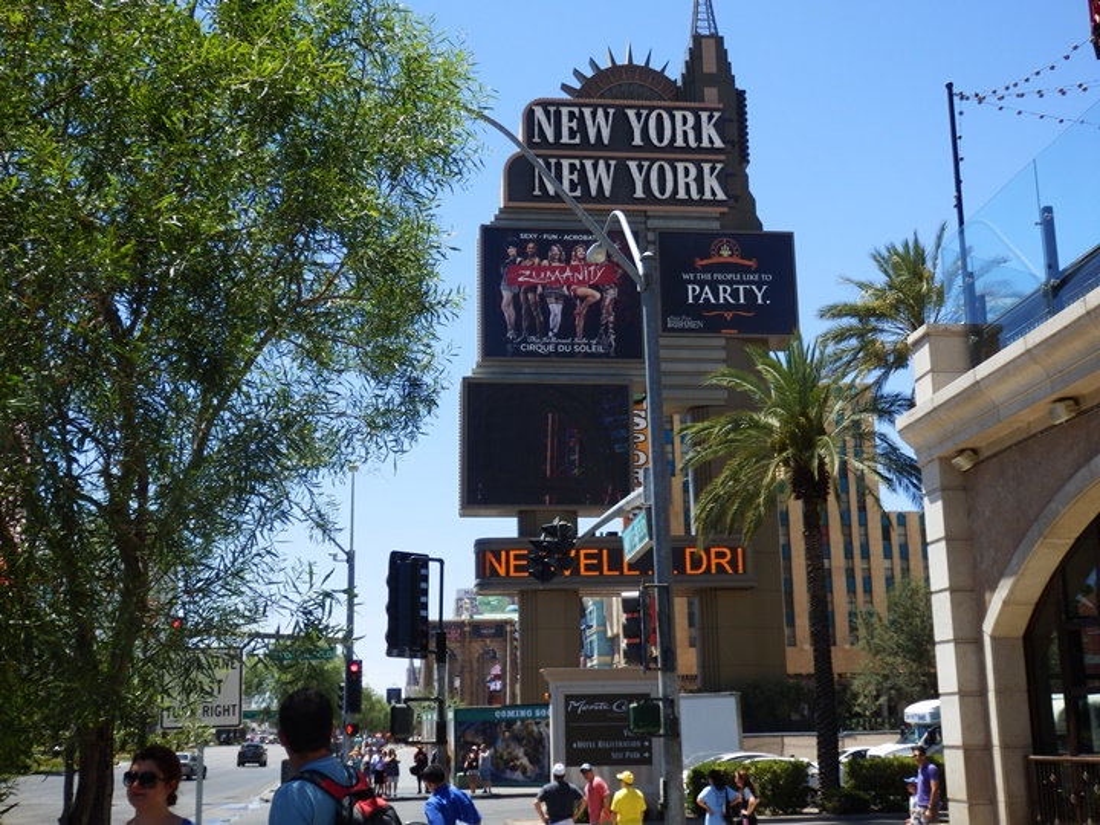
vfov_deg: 36.0
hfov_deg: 46.8
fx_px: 1271
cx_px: 550
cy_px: 412
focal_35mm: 40
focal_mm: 7.3
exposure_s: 1/640
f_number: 3.7
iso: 80
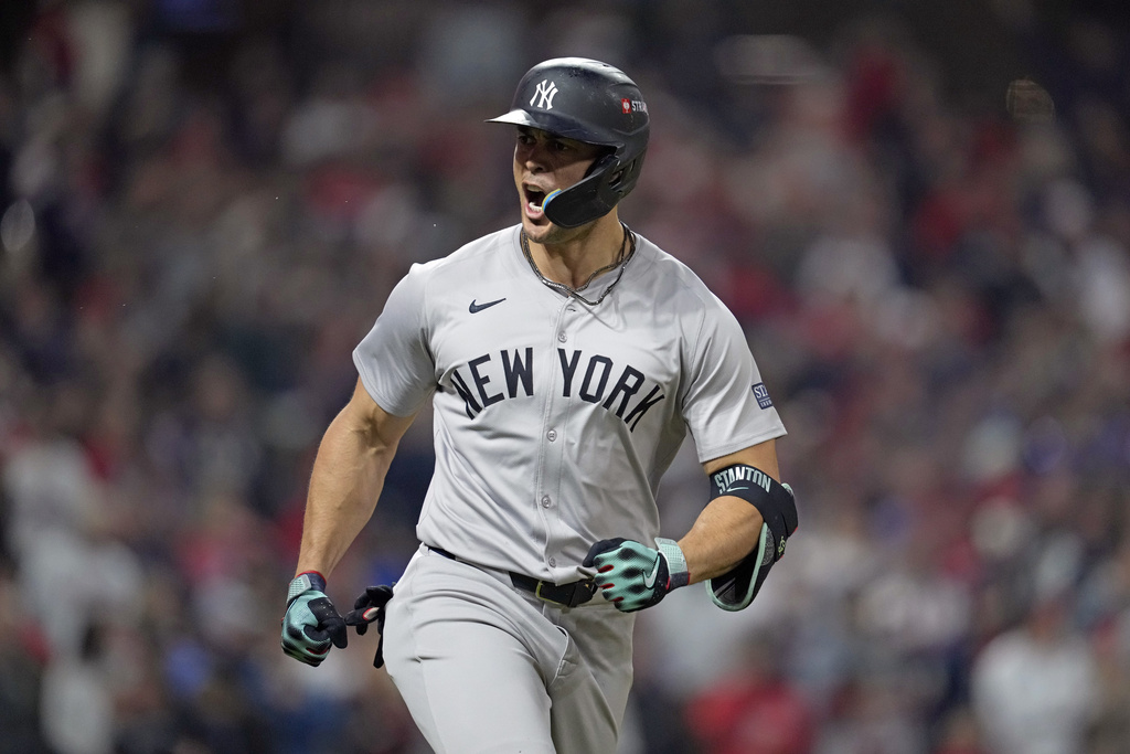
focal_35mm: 400
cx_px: 565
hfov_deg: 5.2
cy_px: 377
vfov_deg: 3.4
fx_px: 12556
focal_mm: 400
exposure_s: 1/1600
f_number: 2.8
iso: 4000
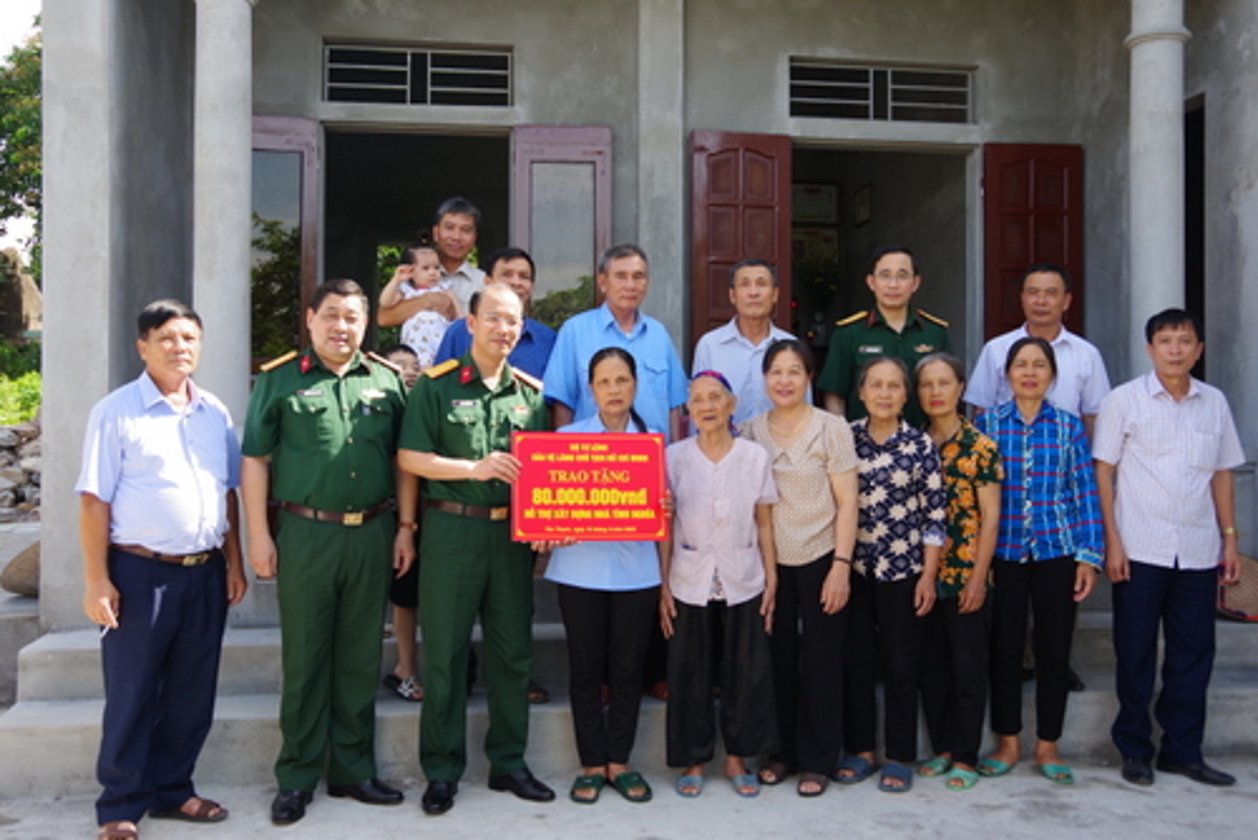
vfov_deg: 36.9
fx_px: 1259
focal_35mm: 36
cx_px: 629
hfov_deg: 53.1
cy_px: 420
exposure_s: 1/125
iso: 200
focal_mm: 24
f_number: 5.6
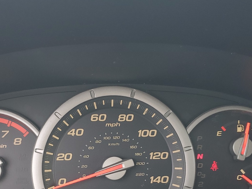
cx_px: 102
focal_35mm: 50
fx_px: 364
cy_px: 157
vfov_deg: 28.4
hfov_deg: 38.1
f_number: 1.5
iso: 50
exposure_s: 1/120
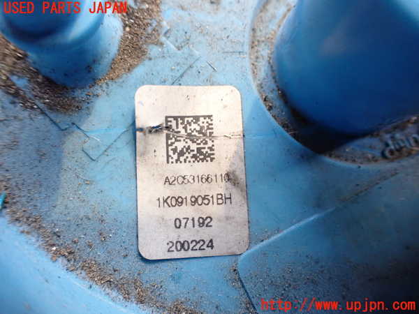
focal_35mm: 30
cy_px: 157
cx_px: 210
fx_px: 363
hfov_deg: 60.0
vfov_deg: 46.8
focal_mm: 5.4
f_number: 2.3
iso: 800
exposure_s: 1/50
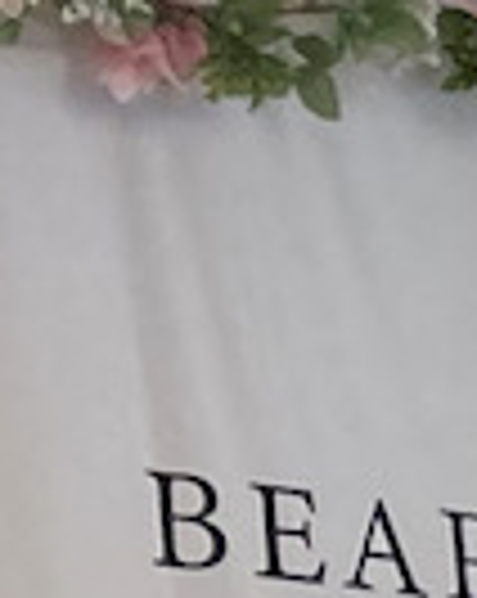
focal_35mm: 264
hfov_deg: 4.5
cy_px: 1942
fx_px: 4669
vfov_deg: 6.5
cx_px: 2844
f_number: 1.8
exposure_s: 1/60
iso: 100
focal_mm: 3.99
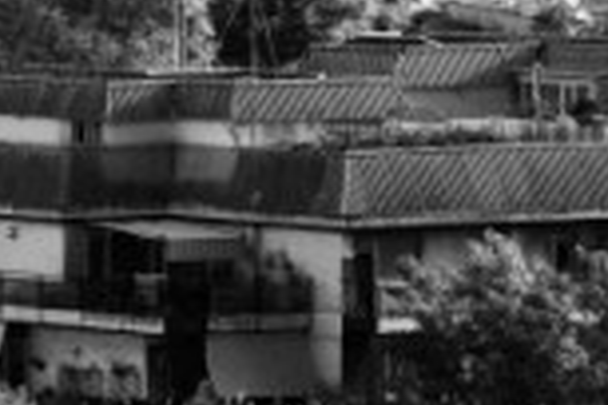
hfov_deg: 2.1
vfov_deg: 1.4
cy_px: -528
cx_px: 12
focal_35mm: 979
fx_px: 16533
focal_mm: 98
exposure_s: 1/400
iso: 100
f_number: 5
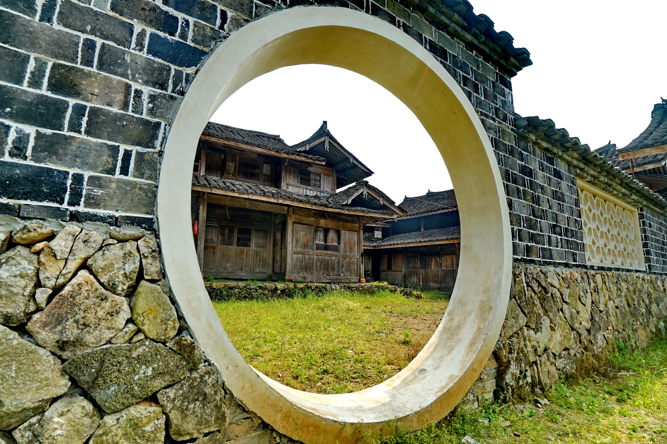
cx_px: 334
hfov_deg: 96.7
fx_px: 296
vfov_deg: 73.7
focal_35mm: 16
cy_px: 222
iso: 100
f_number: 6.3
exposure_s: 1/80
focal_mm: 16
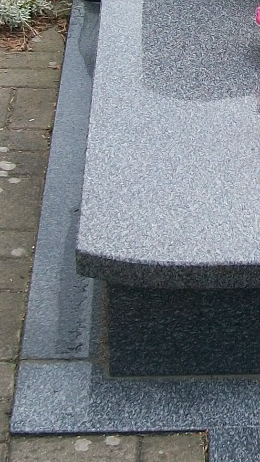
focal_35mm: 105
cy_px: 55
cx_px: 274
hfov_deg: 11.4
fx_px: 1286
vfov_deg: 20.0
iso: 80
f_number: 2.7
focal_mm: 6
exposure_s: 1/500
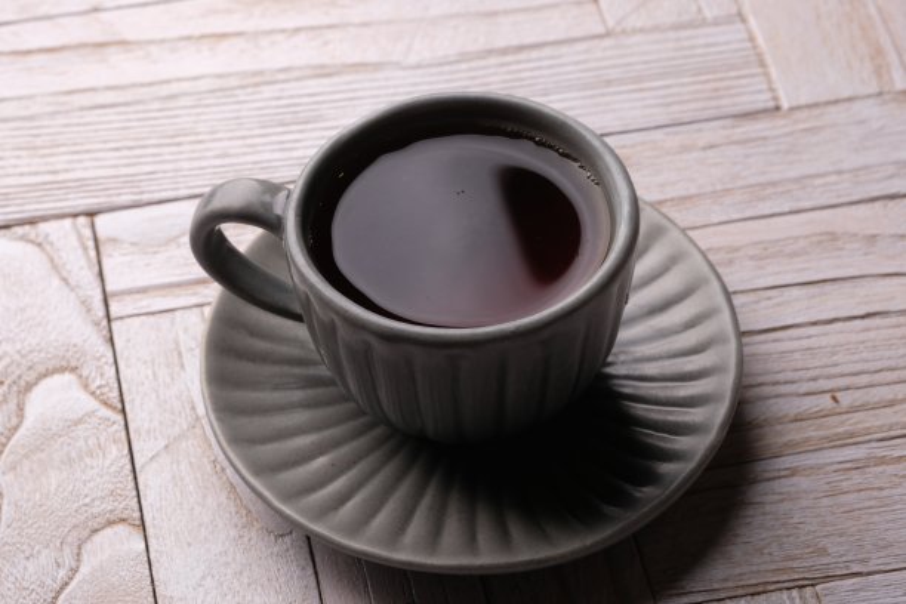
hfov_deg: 22.6
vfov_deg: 15.2
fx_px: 2265
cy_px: 302
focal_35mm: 90
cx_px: 453
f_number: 9
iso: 200
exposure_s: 1/14
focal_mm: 60
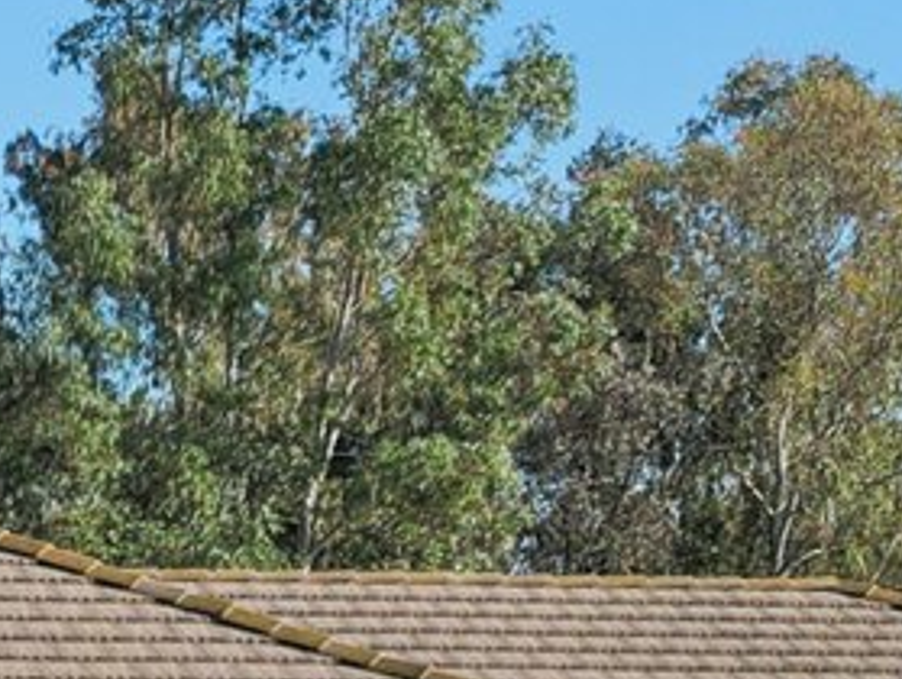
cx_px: -52
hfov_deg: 12.5
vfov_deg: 9.4
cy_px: 868
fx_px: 4044
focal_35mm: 155
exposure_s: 1/1000
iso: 100
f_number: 2.8
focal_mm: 8.4
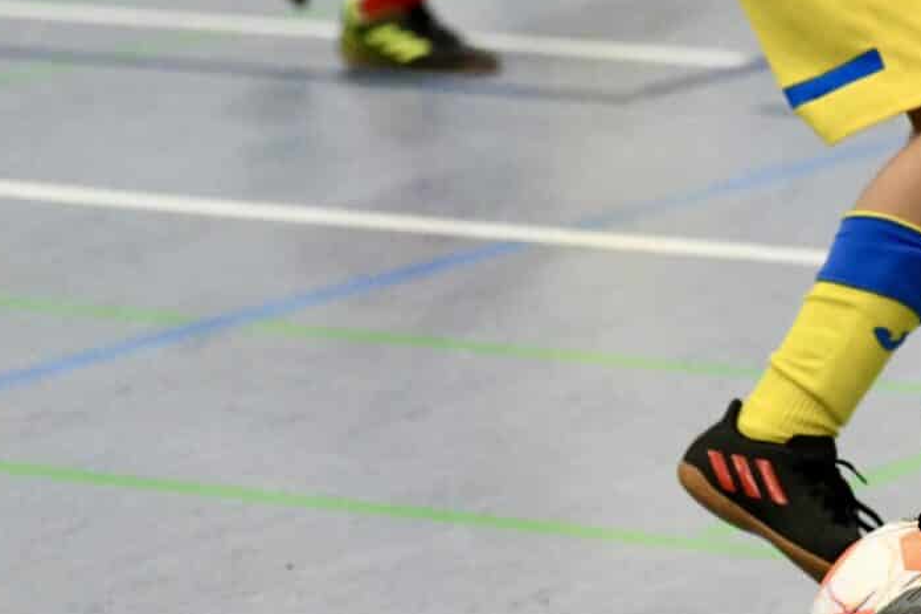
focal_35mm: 253
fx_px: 6472
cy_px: -62
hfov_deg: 8.1
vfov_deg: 5.4
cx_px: 1089
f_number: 2.8
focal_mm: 86
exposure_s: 1/1600
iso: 8000
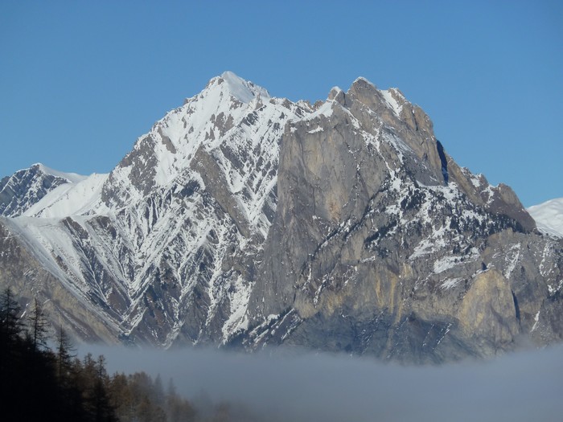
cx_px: 282
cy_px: 211
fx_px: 3415
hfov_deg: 9.4
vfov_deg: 7.1
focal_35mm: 210
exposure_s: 1/1000
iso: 80
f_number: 5.6
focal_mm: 34.4
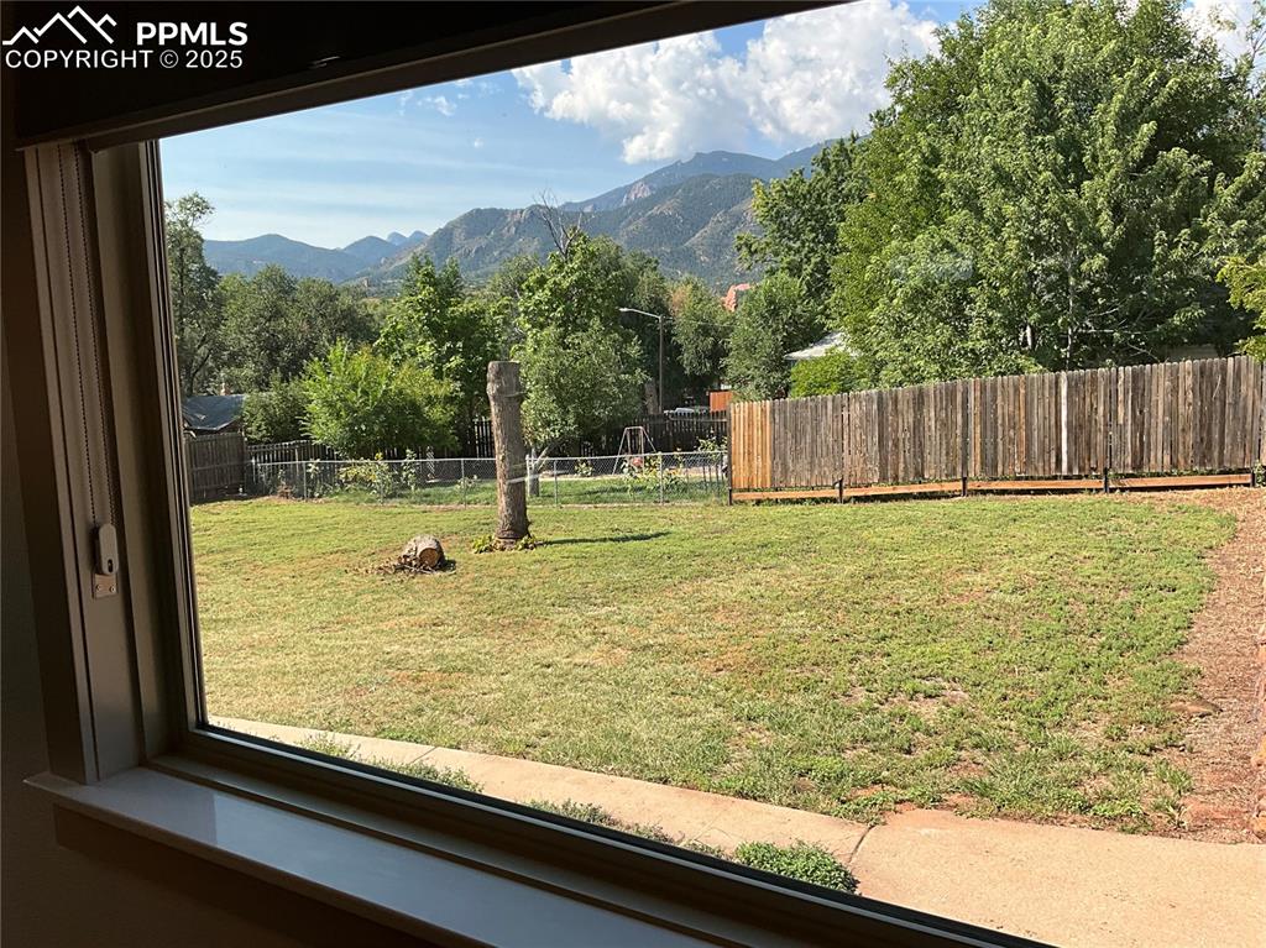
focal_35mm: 29
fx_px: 1060
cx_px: 633
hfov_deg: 61.7
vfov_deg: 48.2
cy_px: 474
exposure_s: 1/869
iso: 25
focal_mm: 3
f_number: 1.8
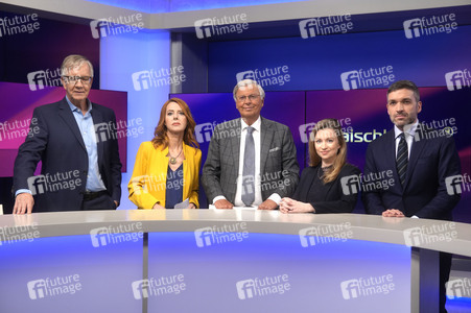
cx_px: 236
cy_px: 156
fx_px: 588
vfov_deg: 29.8
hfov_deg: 43.6
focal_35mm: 45
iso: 640
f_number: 2.2
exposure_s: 1/250
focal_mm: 30
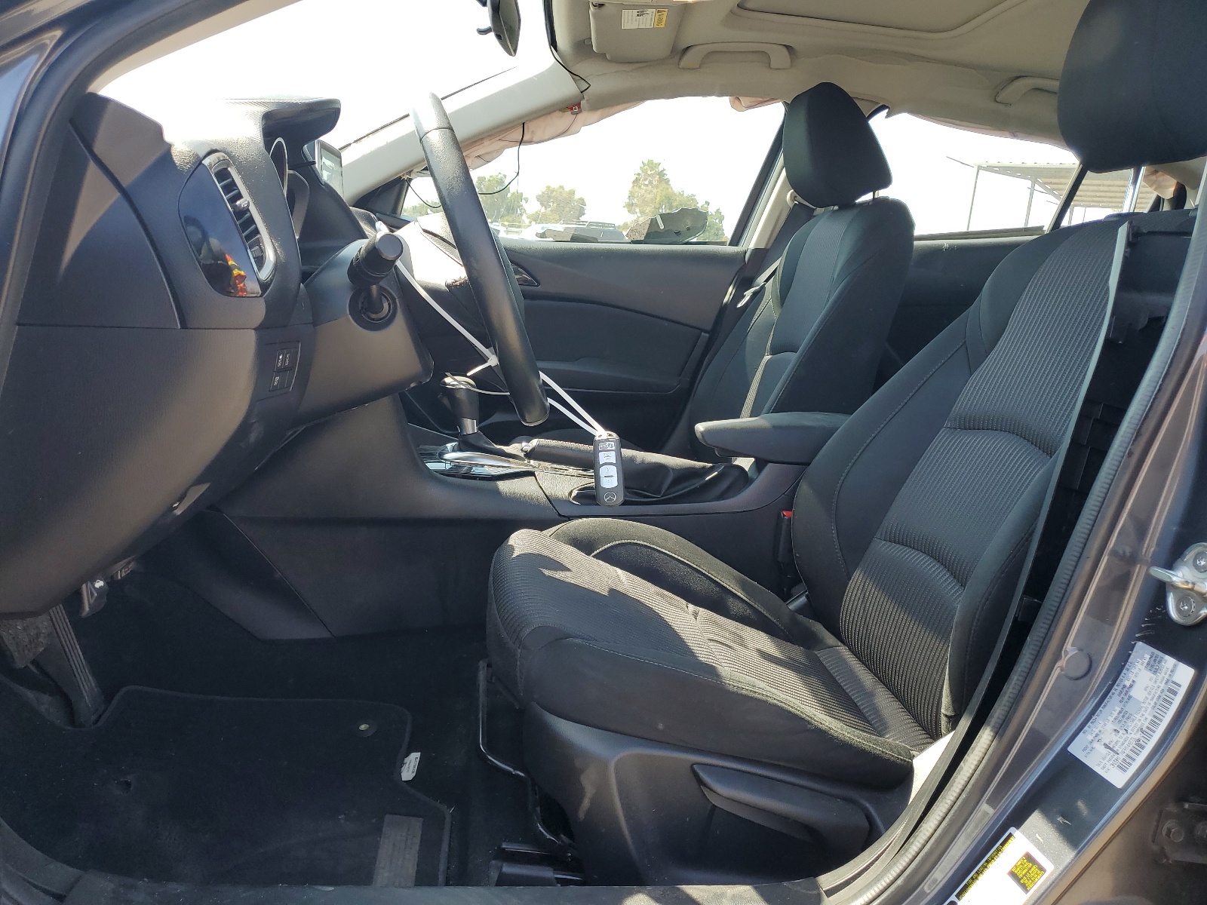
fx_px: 907
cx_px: 604
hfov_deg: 67.3
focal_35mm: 26
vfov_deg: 53.1
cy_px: 452
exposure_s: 1/455
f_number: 1.5
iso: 50
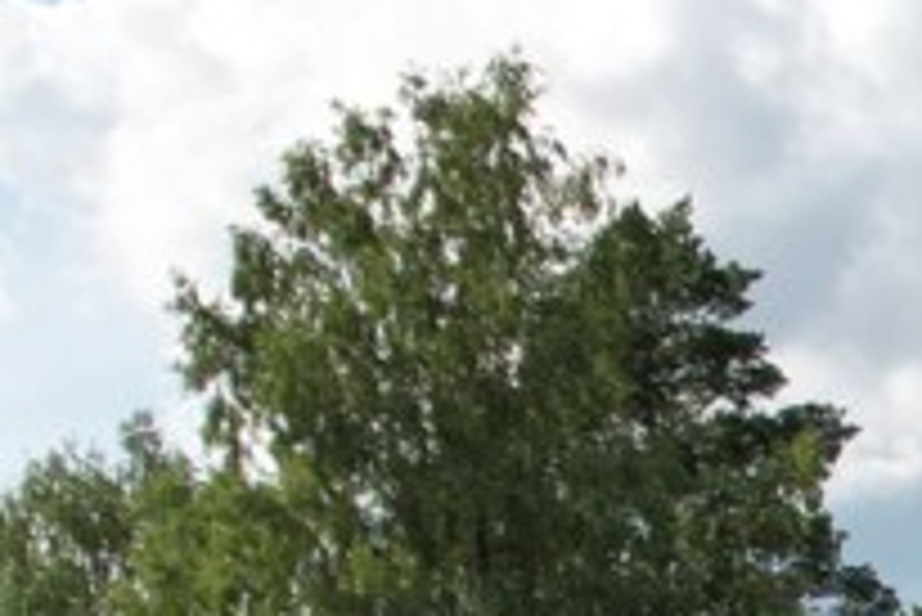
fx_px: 4459
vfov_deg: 7.5
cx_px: 1952
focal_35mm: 174
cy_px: 1335
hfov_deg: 10.6
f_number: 2.8
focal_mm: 8.38
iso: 100
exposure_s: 1/2500
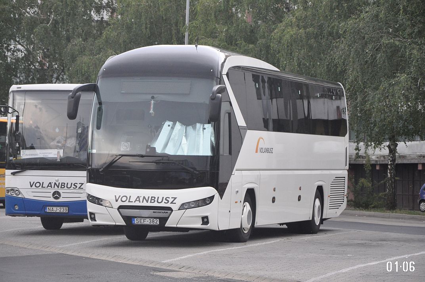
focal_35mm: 158
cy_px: 141
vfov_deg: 8.7
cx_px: 212
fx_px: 1857
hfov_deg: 13.1
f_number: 5.6
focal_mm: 105
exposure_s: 1/200
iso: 1600
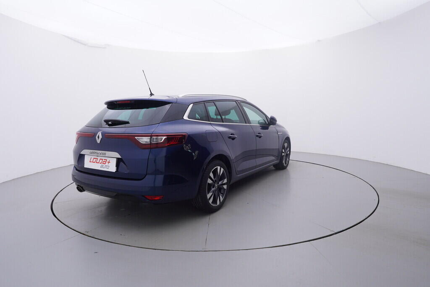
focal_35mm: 22
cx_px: 215
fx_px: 269
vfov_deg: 56.2
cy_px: 144
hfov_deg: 77.3
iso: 200
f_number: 5
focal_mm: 15
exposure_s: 1/80
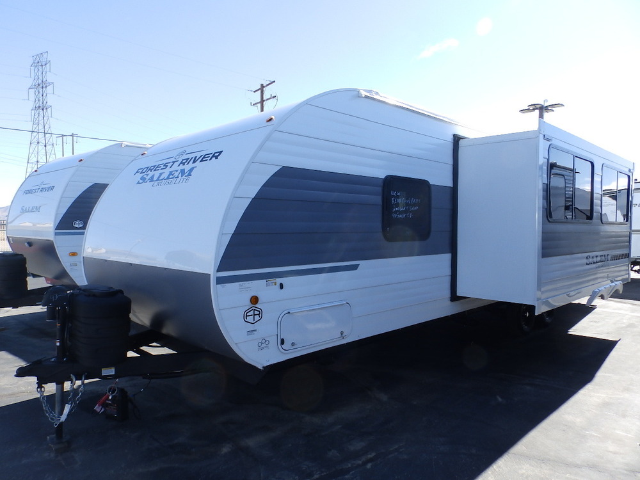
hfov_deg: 76.4
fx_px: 407
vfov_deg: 61.1
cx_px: 320
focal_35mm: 22
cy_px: 240
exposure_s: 1/320
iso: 80
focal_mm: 4
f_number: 4.5
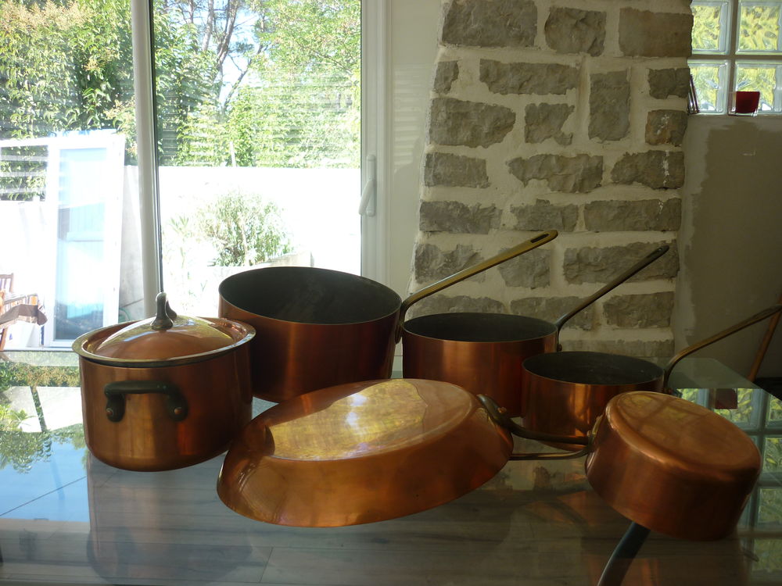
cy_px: 293
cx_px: 391
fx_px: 745
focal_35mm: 33
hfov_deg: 55.4
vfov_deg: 42.9
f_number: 2.8
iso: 80
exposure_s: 1/125
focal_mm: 5.5
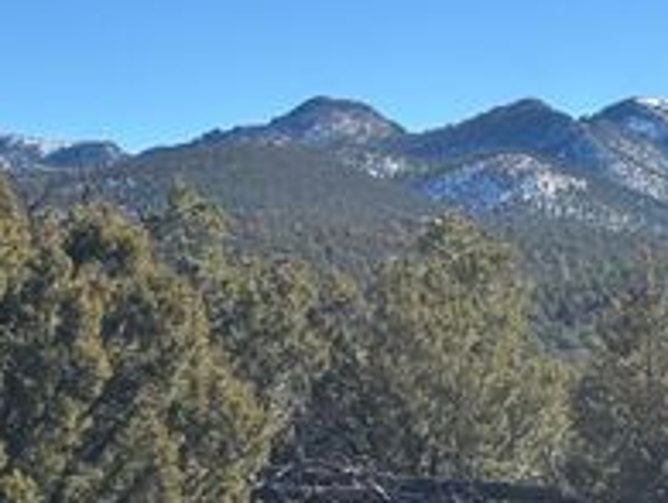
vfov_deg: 11.2
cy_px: 245
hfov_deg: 14.7
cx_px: 572
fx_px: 2571
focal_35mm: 133
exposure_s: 1/2778
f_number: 1.6
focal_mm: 5.96
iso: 40
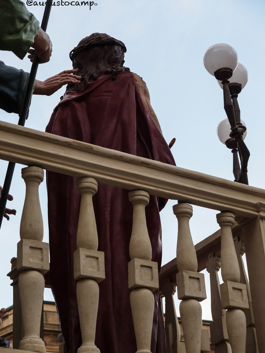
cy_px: 176
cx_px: 132
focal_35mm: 90
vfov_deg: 21.8
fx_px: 919
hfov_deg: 16.4
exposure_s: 1/100
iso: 320
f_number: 5.6
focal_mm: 45
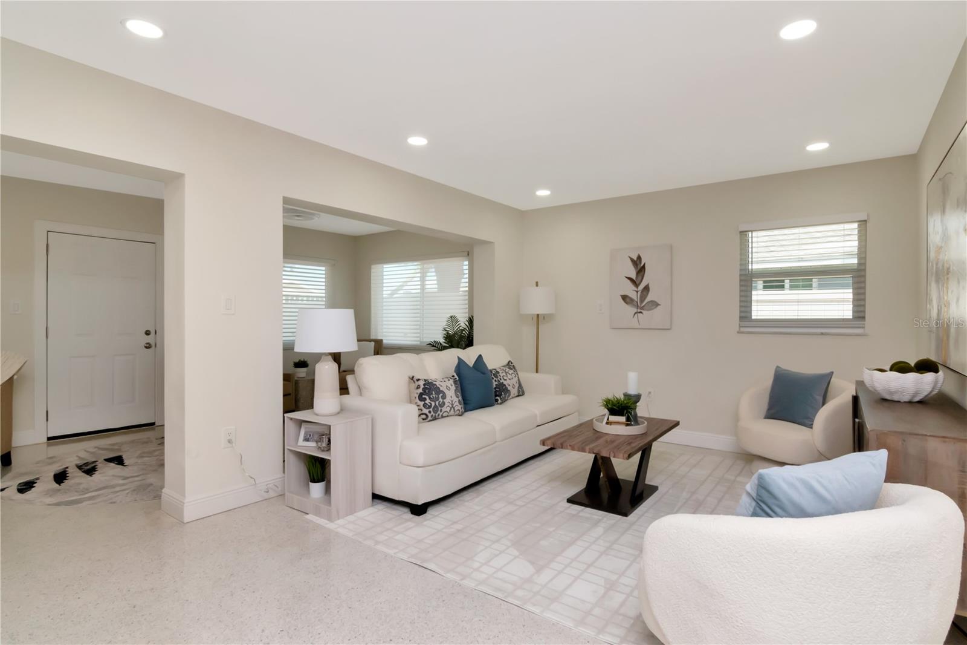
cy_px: 322
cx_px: 484
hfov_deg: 90.0
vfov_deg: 67.4
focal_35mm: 18
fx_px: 483
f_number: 14
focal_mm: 12
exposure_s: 1/100
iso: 800
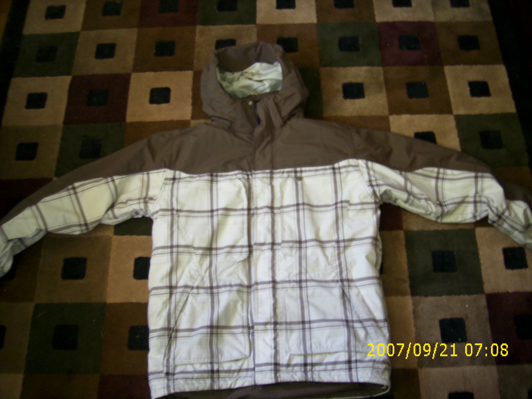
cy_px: 200
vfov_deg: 44.2
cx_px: 266
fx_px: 492
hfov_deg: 56.8
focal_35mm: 32
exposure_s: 1/3
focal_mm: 5.99
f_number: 2.9
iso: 50
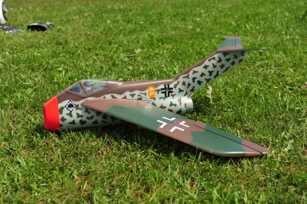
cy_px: 102
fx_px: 443
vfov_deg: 25.9
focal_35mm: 52
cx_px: 154
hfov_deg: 38.2
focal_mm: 52
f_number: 5.6
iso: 200
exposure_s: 1/640
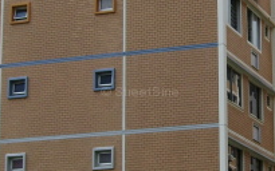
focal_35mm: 156
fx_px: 1169
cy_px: 94
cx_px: 201
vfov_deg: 8.4
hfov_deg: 13.4
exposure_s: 1/250
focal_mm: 9.16
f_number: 7.1
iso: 50
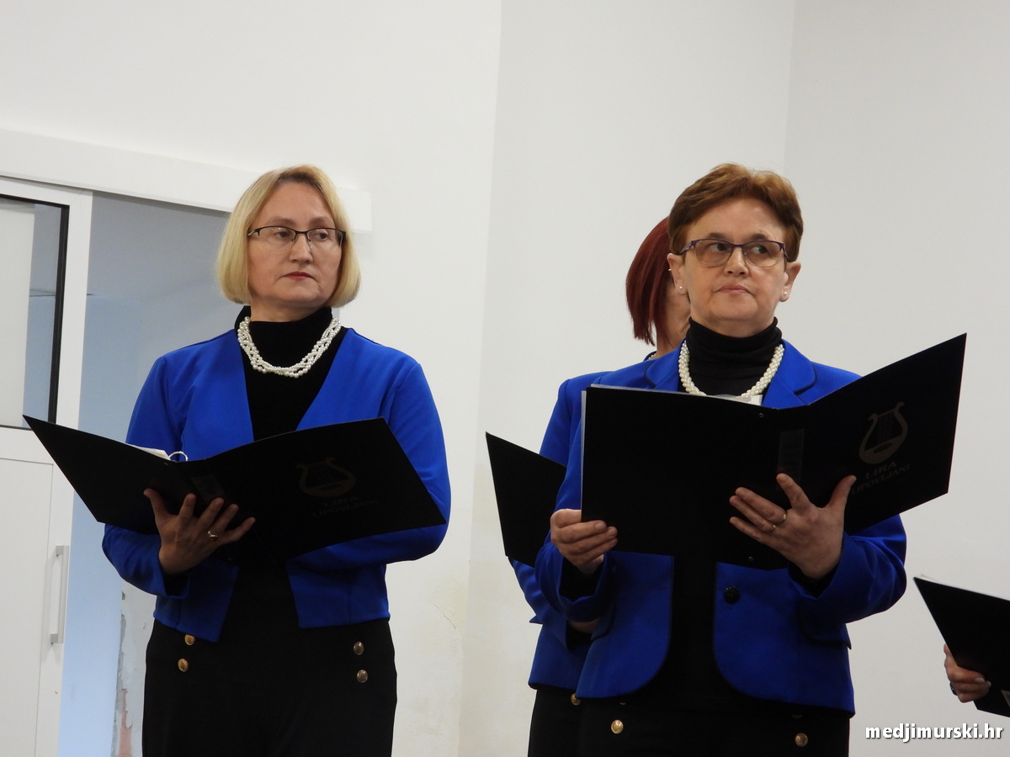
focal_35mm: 185
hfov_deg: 10.7
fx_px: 5398
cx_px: 505
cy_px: 378
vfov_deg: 8.0
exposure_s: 1/25
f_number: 4.5
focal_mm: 33.2
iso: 400
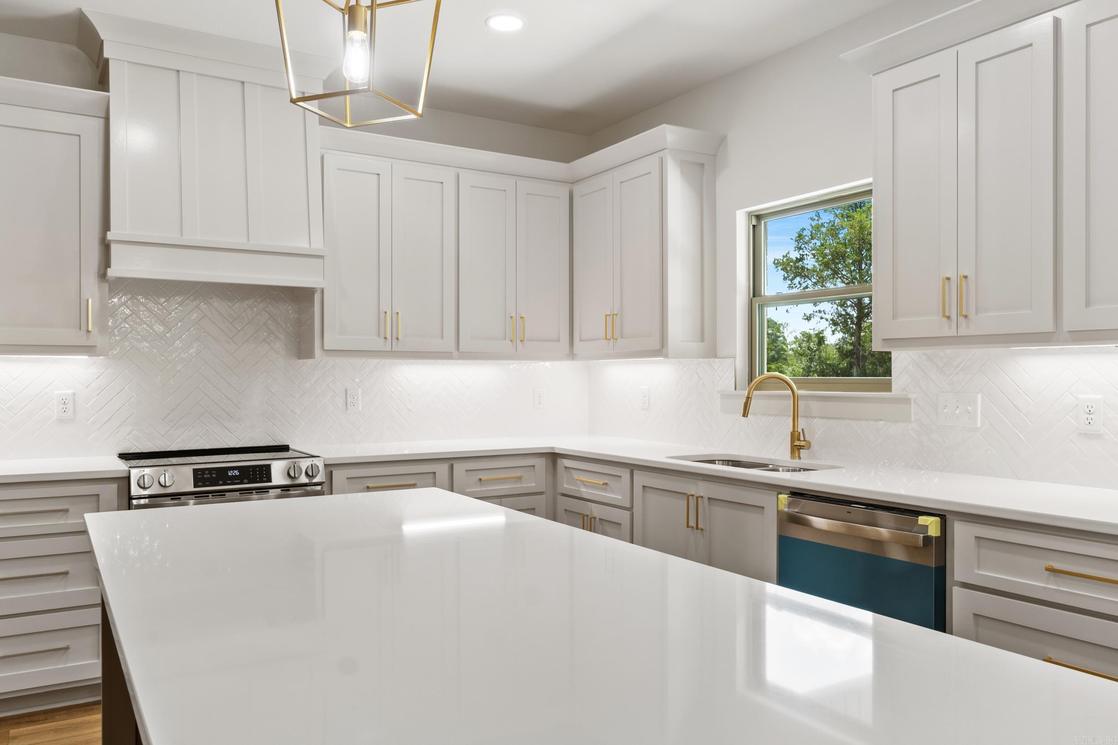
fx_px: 838
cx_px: 559
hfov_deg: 67.4
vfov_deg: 47.9
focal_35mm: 27
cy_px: 372
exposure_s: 1/8
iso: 200
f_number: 9
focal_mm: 18
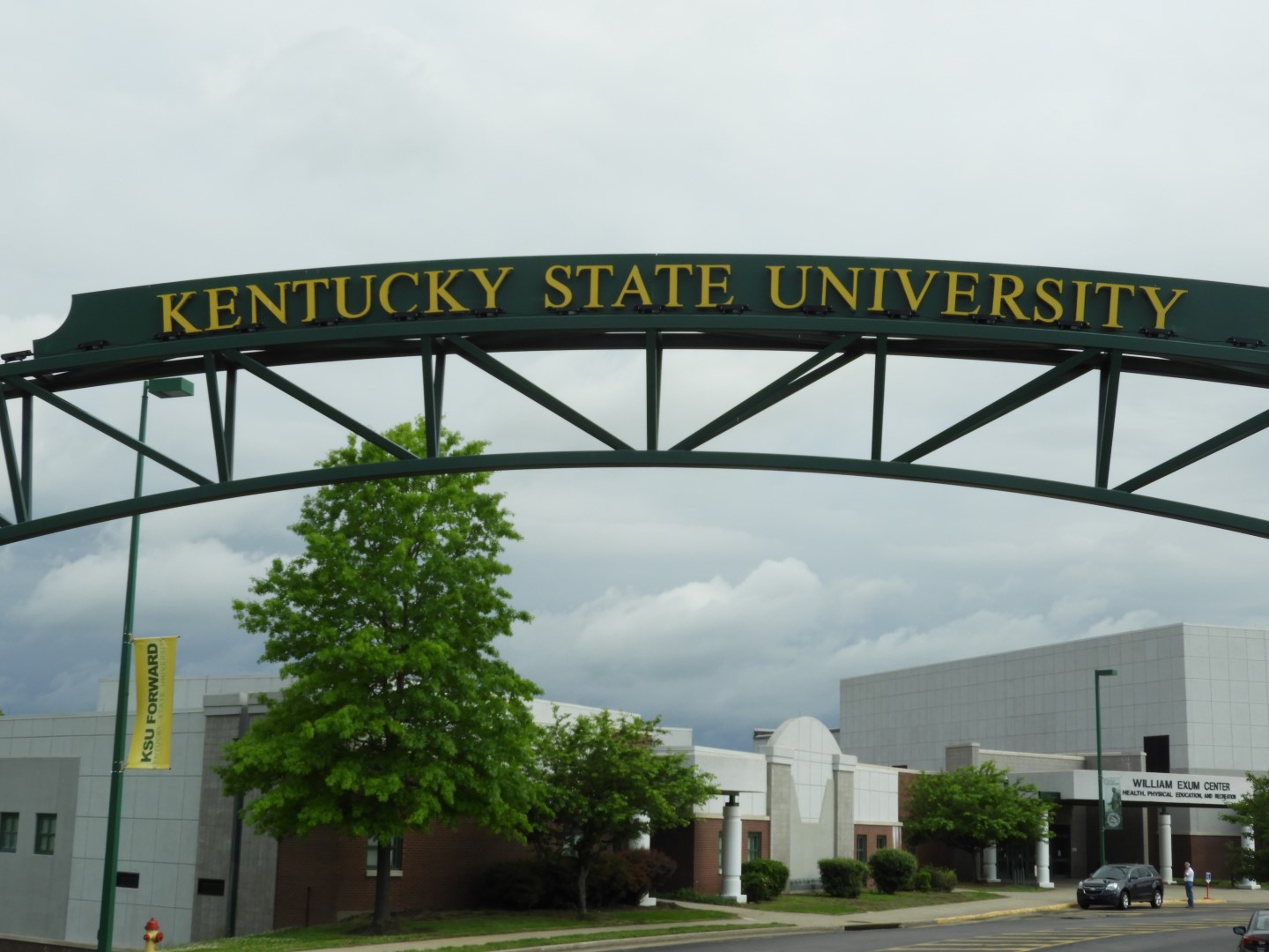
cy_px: 476
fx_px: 1833
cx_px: 634
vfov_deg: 29.1
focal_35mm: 50
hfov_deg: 38.2
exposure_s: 1/1000
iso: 100
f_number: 4
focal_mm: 9
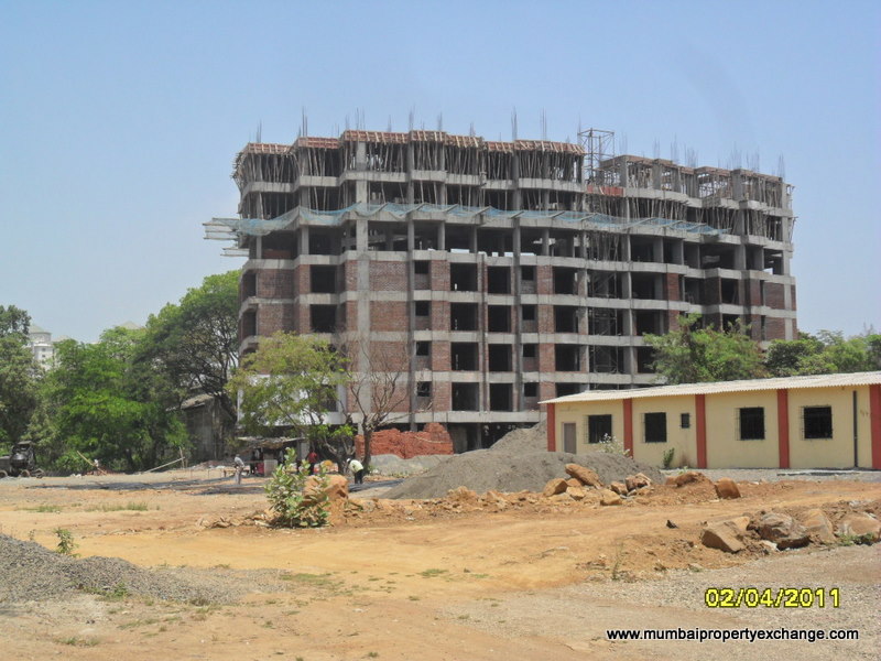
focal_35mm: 52
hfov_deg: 36.8
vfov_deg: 28.0
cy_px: 330
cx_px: 440
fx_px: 1323
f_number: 5
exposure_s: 1/500
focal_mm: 9.3
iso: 100
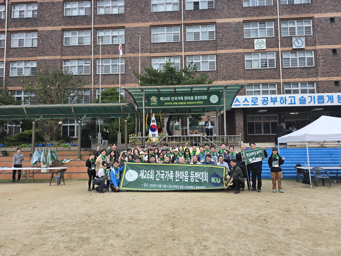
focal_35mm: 23
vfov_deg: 58.9
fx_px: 227
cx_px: 170
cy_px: 128
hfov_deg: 73.9
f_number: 1.7
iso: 25
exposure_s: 1/180
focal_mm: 6.3
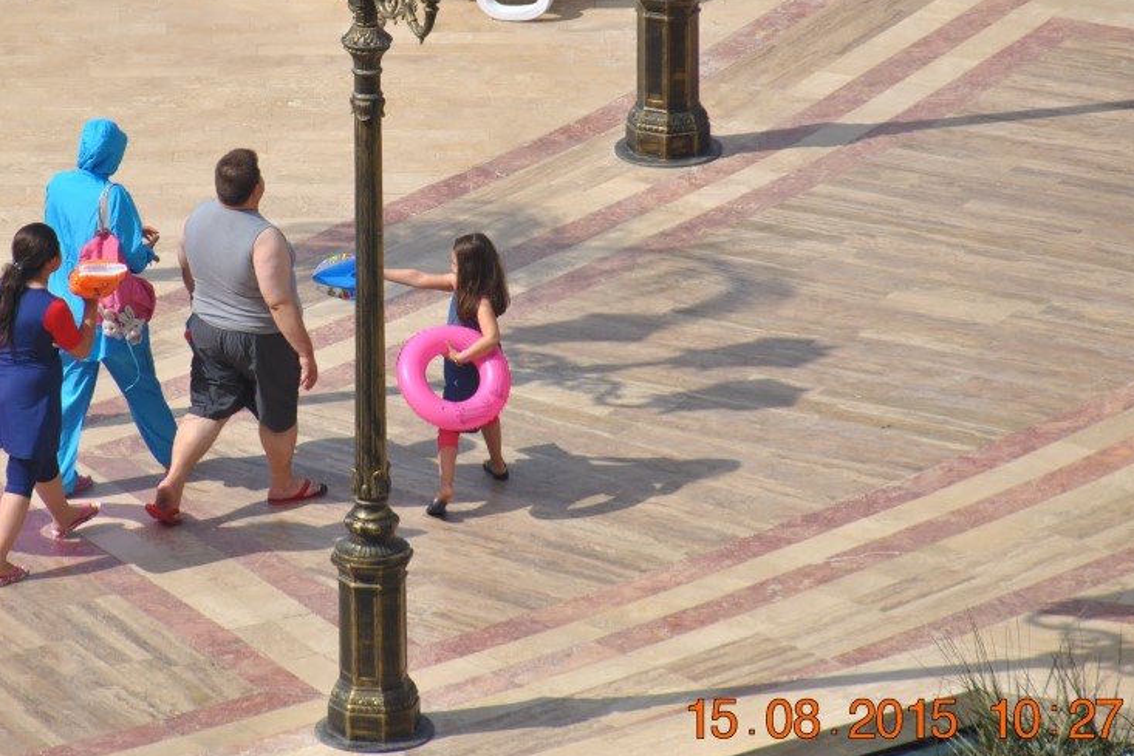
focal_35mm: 470
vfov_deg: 2.9
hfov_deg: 4.4
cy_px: 215
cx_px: 405
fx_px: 14807
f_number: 5.6
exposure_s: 1/1250
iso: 200
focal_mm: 200
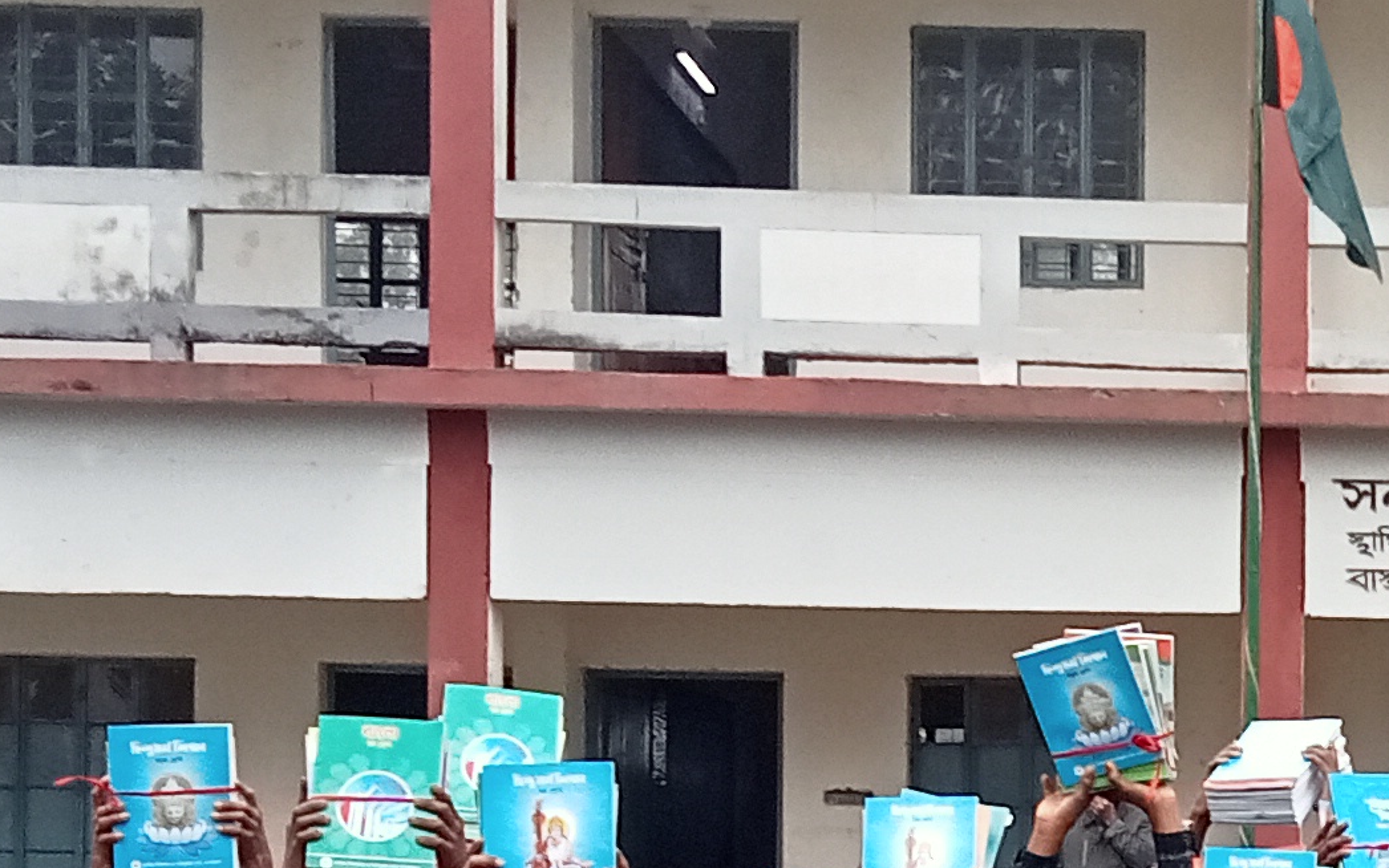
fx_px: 4467
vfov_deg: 10.9
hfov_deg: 17.1
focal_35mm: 118
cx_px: 1535
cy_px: 1022
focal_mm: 3.46
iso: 106
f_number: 2.2
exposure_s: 1/134
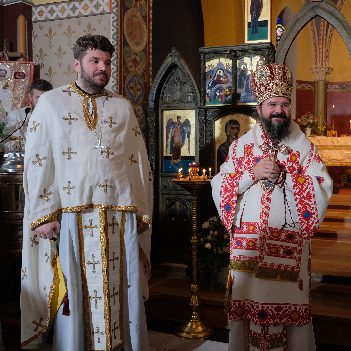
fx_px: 402
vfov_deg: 47.2
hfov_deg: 45.8
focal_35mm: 35
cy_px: 173
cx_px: 257
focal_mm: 18
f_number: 2.8
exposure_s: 1/125
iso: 1000
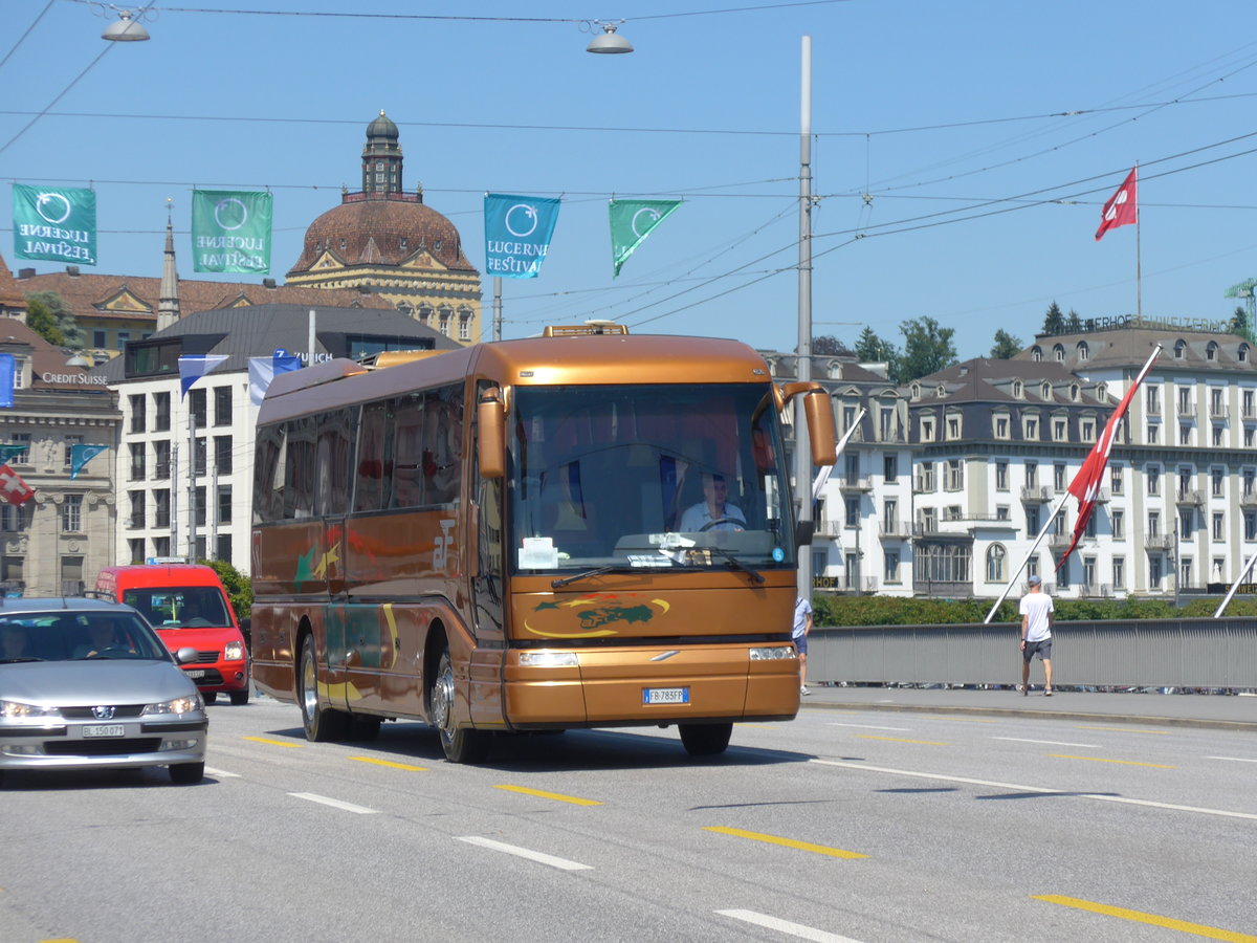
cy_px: 472
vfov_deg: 12.0
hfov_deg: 15.9
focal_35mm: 124
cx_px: 628
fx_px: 4503
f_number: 5.2
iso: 80
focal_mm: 24.3
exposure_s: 1/500
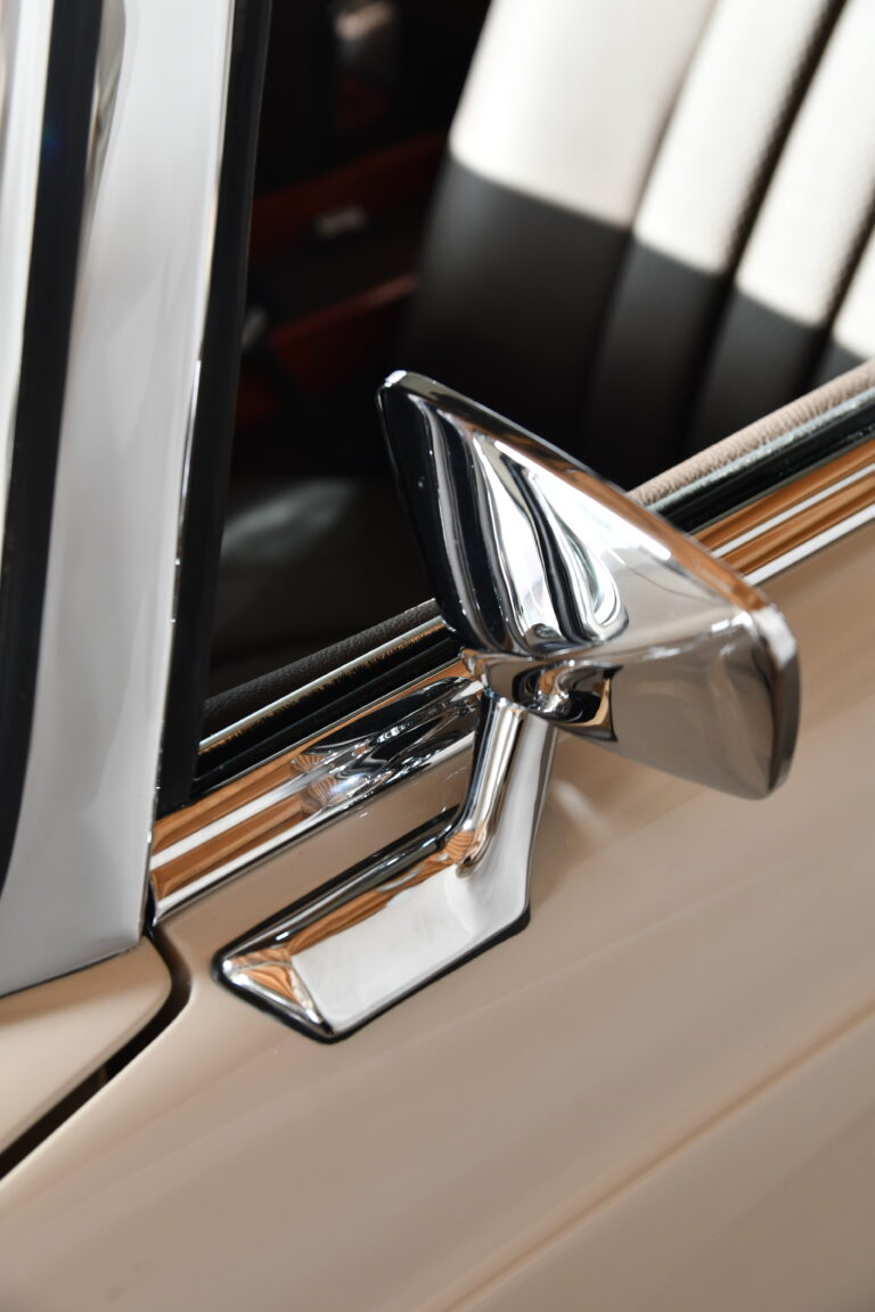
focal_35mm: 75
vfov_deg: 27.0
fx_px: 2734
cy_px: 656
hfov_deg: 18.2
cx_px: 438
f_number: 5
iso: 500
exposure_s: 1/100
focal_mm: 50
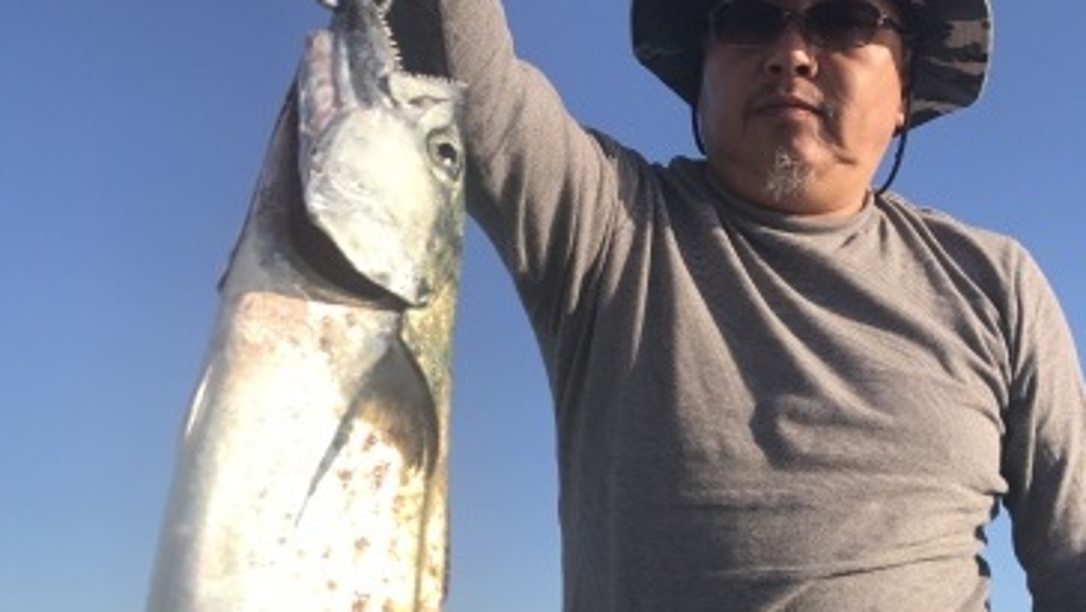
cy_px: 588
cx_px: 544
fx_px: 1181
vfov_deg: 27.6
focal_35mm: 41
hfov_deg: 49.4
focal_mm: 3.99
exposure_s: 1/2283
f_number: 1.8
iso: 20
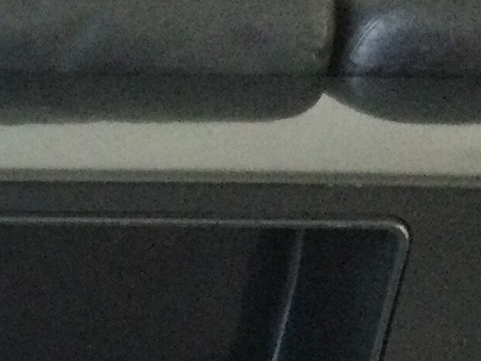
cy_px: 566
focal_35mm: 164
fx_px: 2279
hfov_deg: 11.2
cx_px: -382
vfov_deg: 8.8
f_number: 2.4
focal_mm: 3.3
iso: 200
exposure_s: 1/20
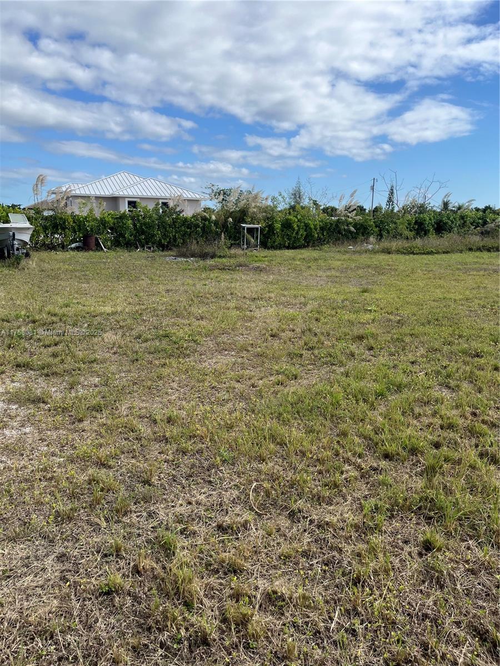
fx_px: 501
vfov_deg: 67.3
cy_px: 333
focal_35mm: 26
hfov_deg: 53.1
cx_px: 250
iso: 50
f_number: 1.6
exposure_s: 1/3521
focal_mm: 5.1
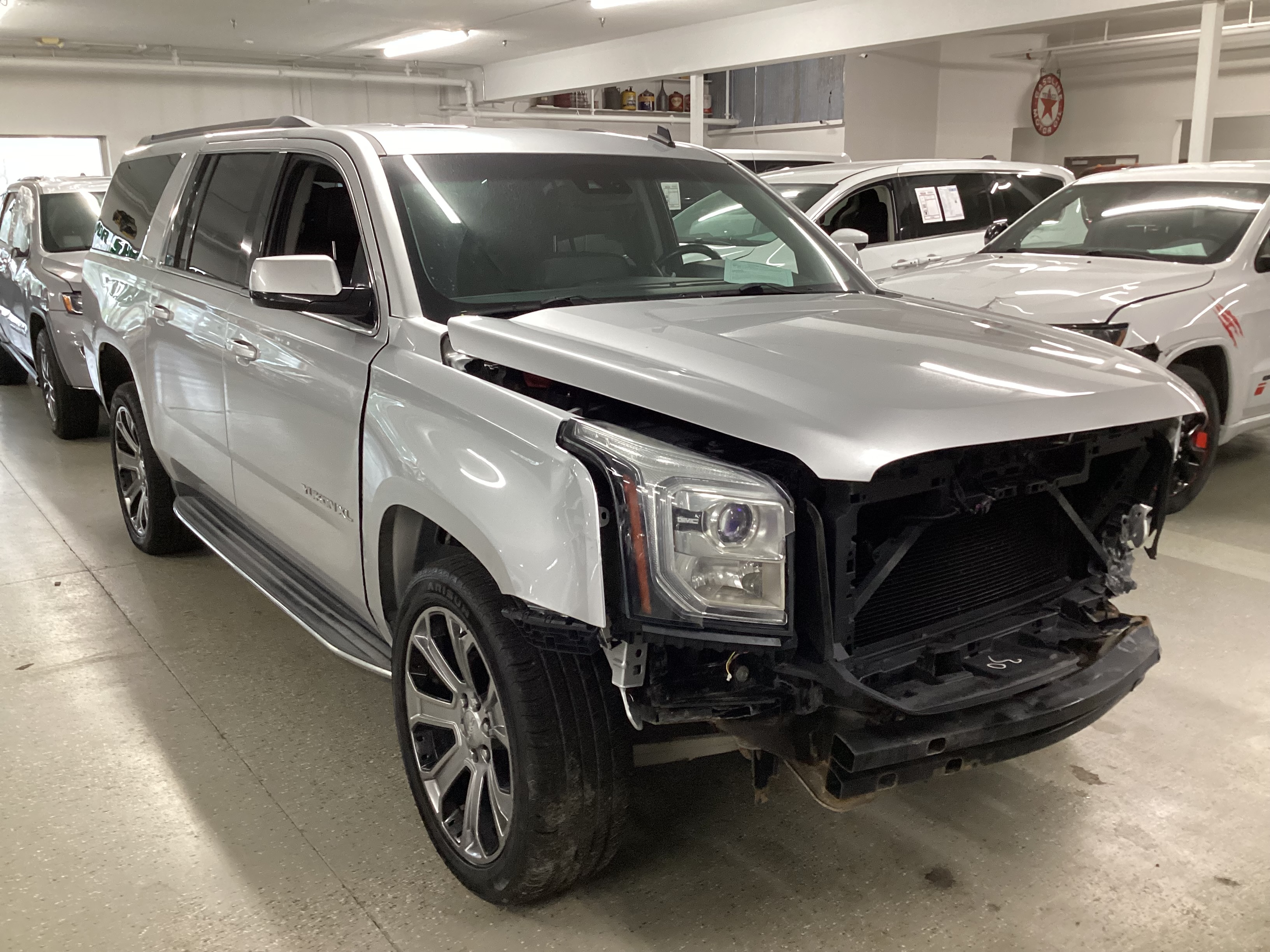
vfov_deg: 45.4
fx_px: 1137
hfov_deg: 58.4
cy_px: 476
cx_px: 635
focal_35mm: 31
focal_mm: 3.3
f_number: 2.4
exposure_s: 1/60
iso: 250
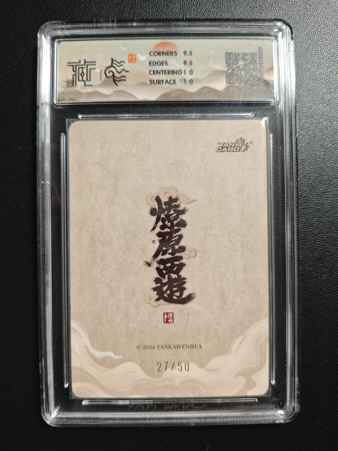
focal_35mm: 26
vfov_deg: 67.3
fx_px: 338
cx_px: 169
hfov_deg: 53.1
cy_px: 226
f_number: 1.5
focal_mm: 4.94
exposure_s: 1/50
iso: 250
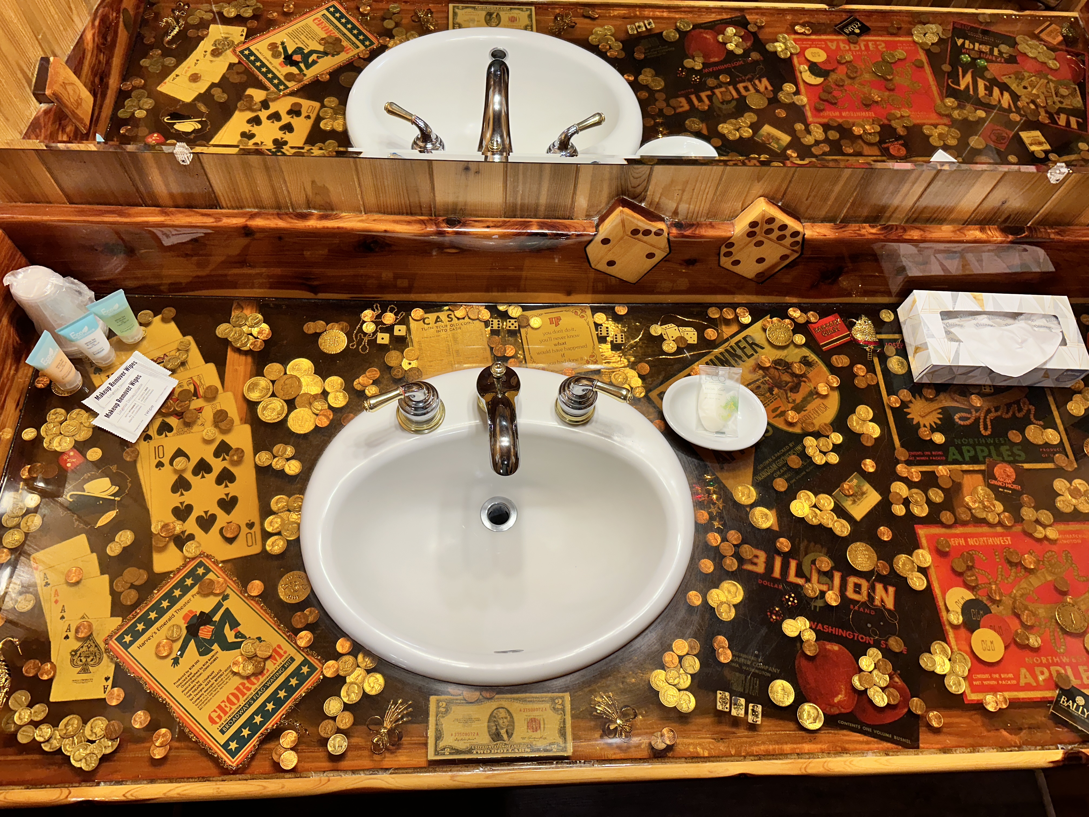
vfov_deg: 56.8
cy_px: 408
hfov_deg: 71.6
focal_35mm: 24
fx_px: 755
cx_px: 544
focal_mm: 6.86
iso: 125
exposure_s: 1/120
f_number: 1.78
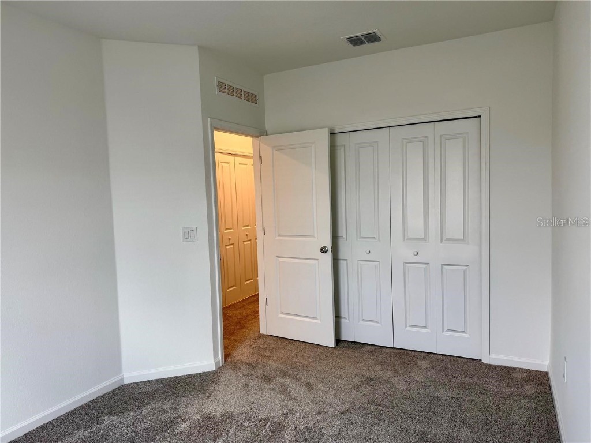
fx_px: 410
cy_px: 222
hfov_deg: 71.6
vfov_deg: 56.8
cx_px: 296
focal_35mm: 24
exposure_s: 1/120
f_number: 1.78
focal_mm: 6.76
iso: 100
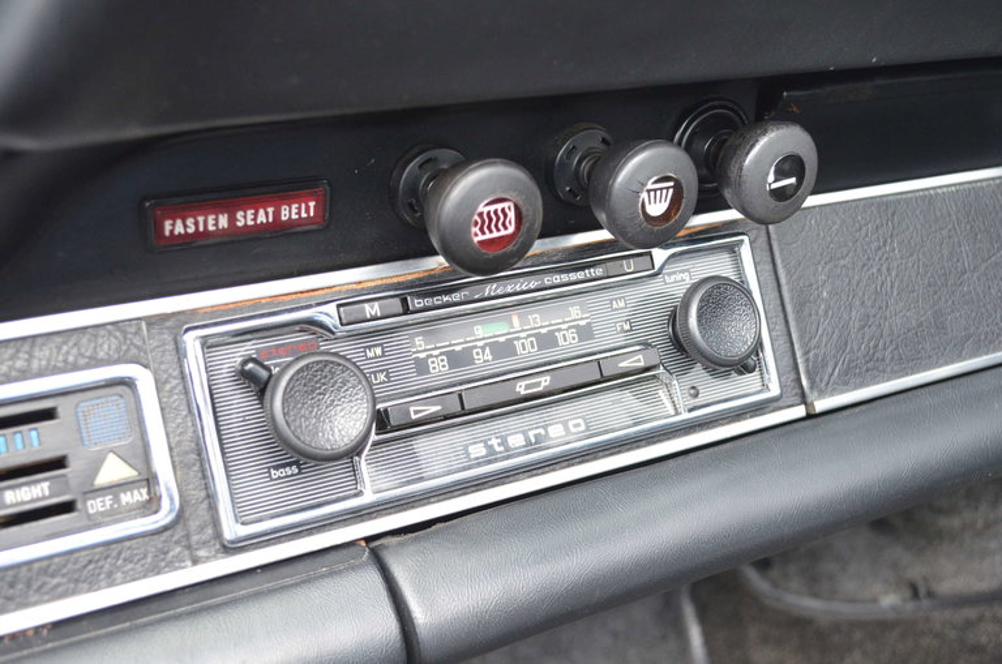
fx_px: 1208
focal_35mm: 44
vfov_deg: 30.7
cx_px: 501
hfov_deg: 45.0
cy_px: 332
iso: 1250
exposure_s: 1/30
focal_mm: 29
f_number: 4.5
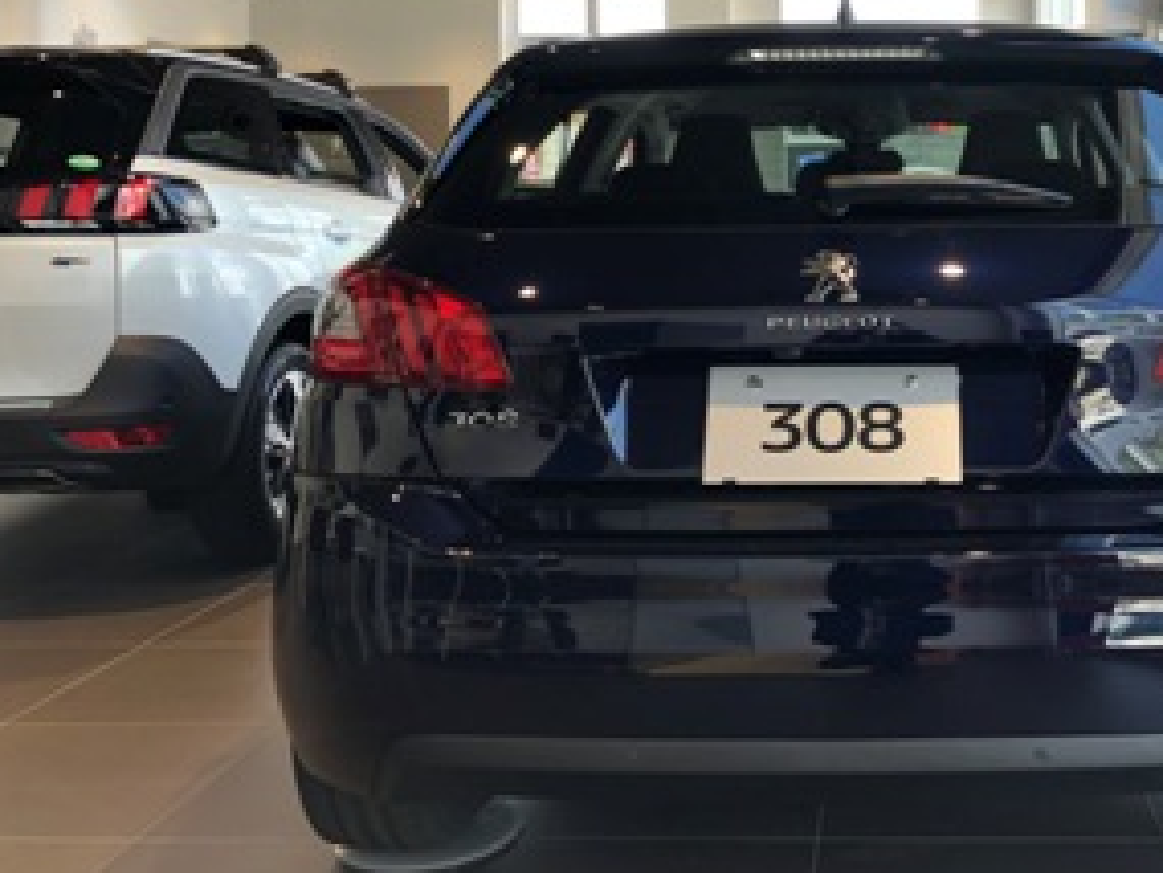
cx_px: 865
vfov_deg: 32.4
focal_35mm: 44
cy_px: 237
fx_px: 1479
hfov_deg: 41.7
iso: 64
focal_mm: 4
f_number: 1.8
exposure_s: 1/120
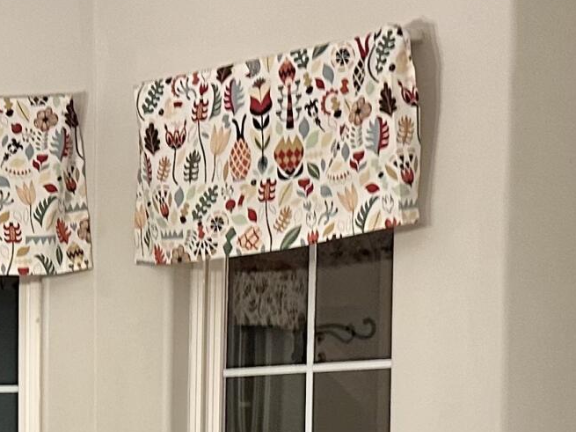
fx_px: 1830
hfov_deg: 16.6
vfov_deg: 13.0
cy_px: 568
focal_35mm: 110
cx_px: -226
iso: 320
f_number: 1.78
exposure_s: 1/60
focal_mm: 6.86
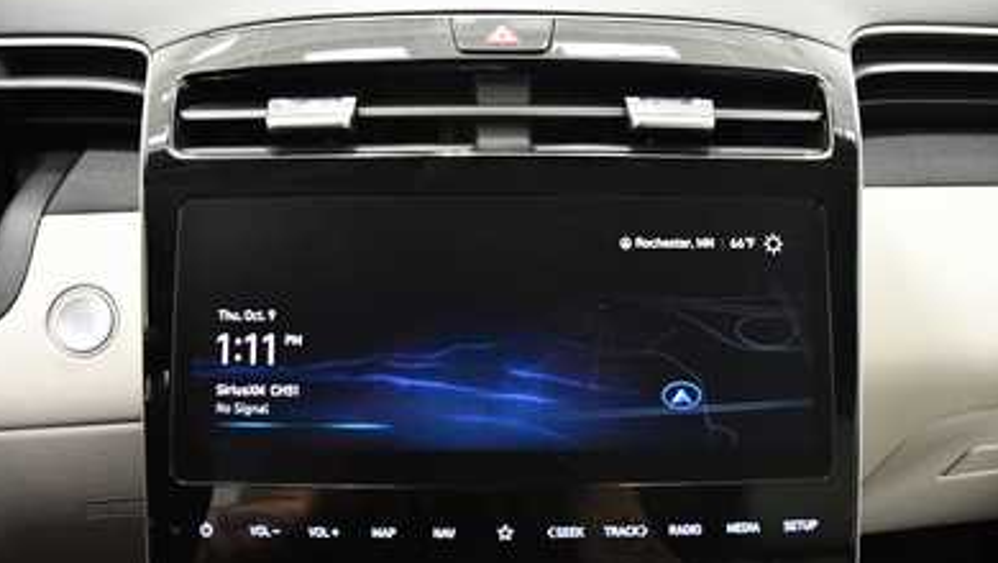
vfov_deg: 40.2
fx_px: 768
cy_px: 265
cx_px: 496
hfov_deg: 66.0
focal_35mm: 29
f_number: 3.5
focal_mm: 18
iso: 5000
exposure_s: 1/60
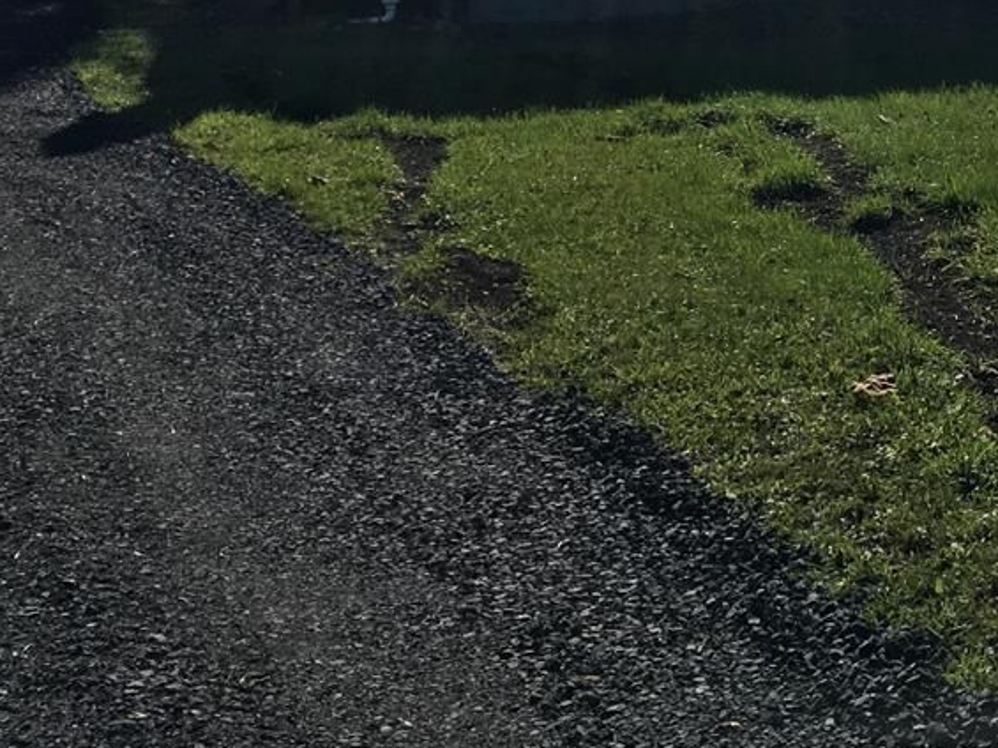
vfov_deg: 18.1
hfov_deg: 23.1
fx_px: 2219
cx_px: 1221
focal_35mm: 77
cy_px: -172
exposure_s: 1/3846
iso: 25
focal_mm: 4.15
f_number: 2.2
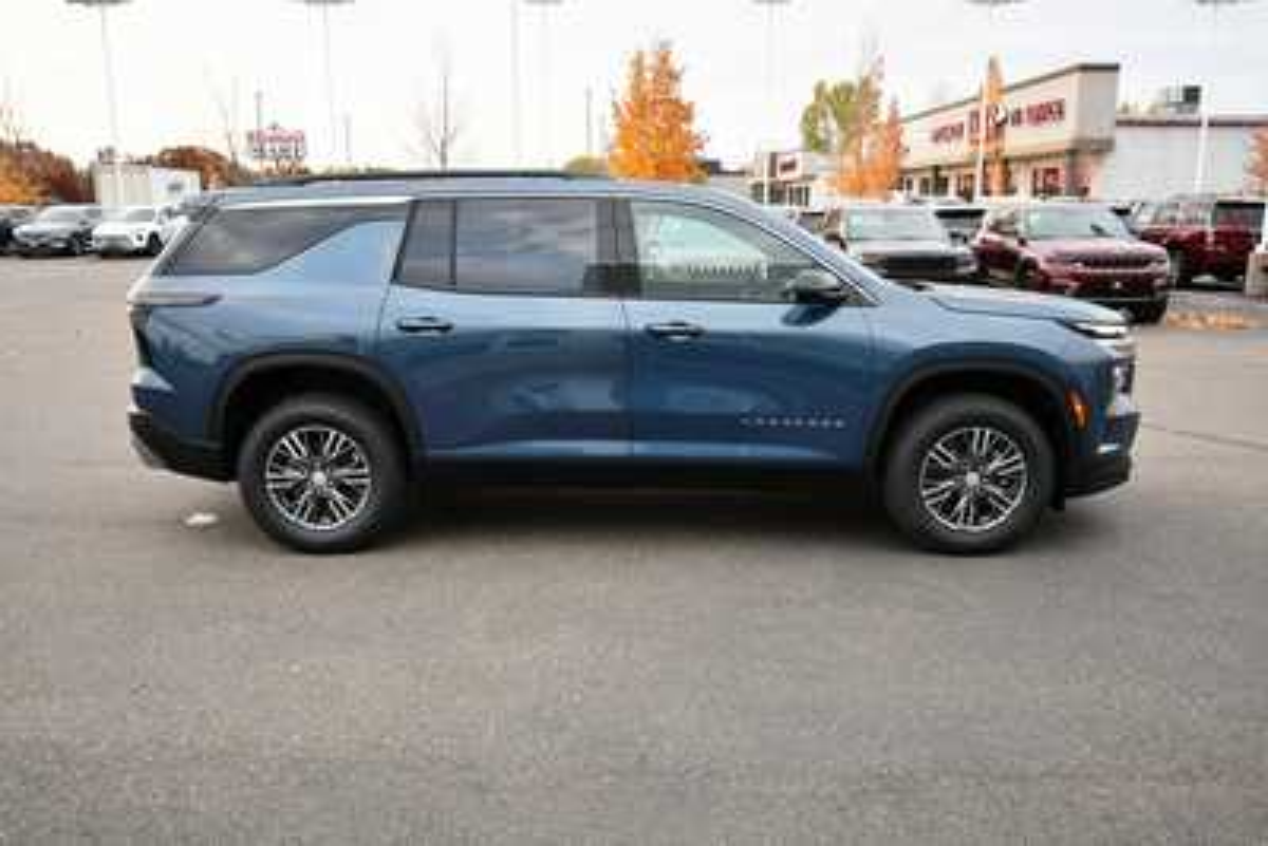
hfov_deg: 61.9
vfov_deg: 43.6
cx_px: 634
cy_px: 423
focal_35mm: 30
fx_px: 1057
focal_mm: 20
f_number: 5.6
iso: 800
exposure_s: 1/250
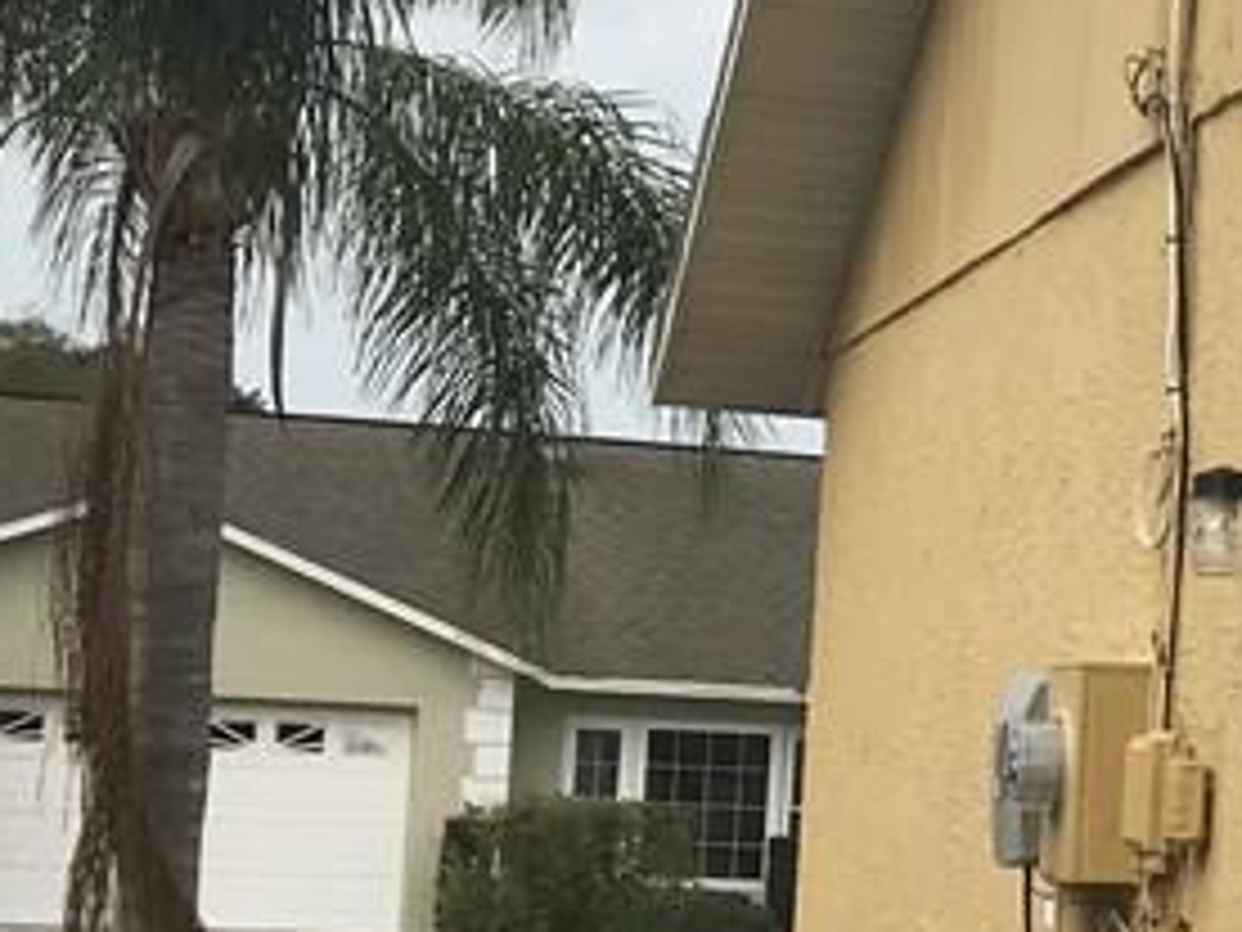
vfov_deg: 14.2
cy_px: 693
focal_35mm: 104
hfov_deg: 16.7
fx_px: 3731
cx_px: 1989
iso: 20
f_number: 1.8
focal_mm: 3.99
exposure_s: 1/2519
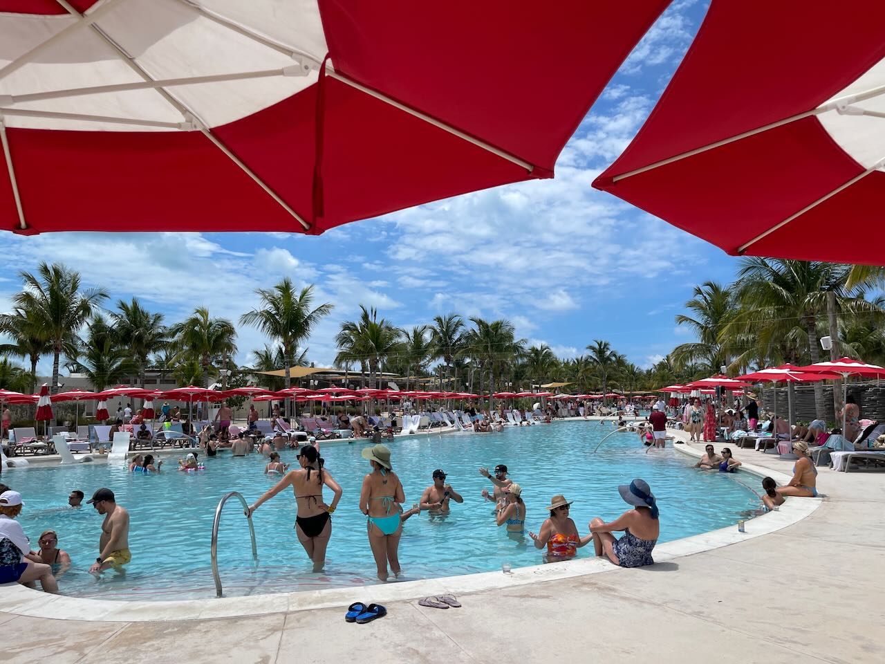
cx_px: 442
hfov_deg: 67.3
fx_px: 665
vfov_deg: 53.1
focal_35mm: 26
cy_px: 332
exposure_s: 1/6993
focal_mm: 5.1
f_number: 1.6
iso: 32
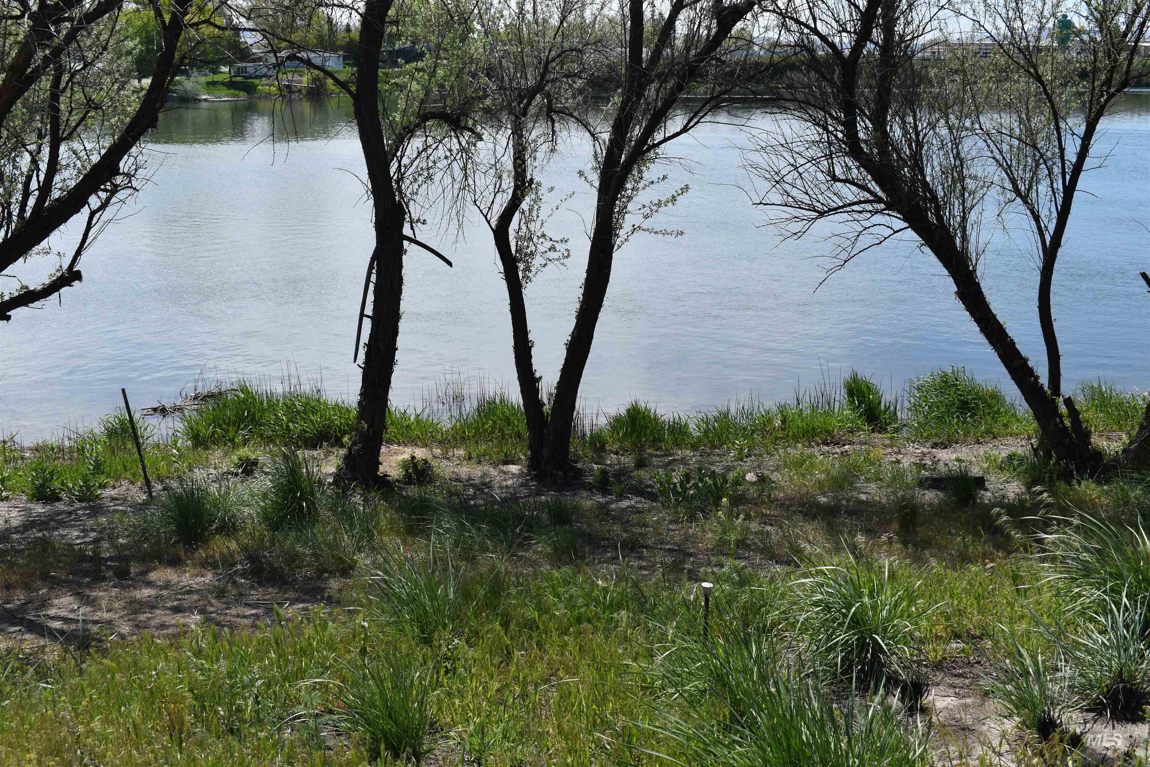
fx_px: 1342
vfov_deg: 31.9
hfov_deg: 46.4
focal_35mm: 42
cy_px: 384
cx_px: 575
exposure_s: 1/320
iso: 100
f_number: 9
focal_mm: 28
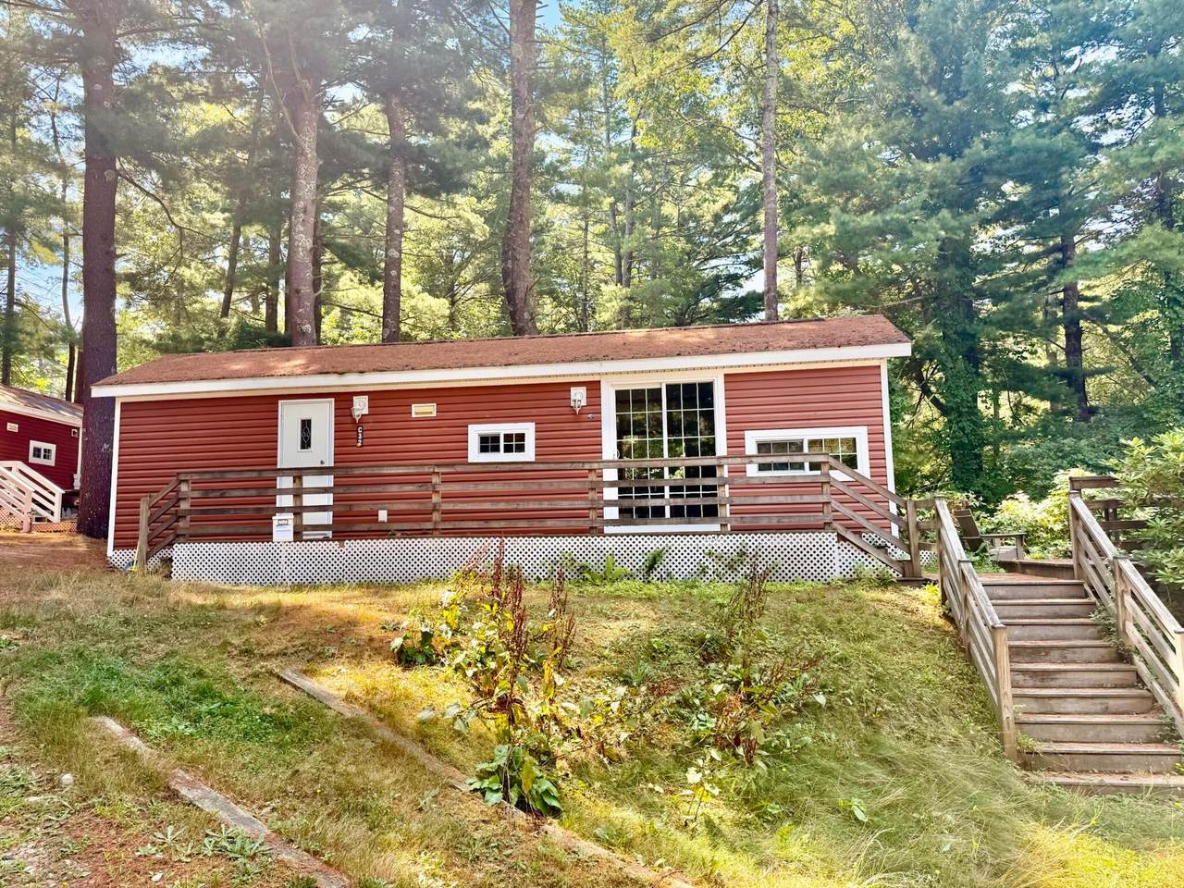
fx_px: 821
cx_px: 592
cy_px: 444
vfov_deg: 56.8
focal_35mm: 24
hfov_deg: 71.6
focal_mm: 6.76
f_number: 1.78
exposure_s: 1/589
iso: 80
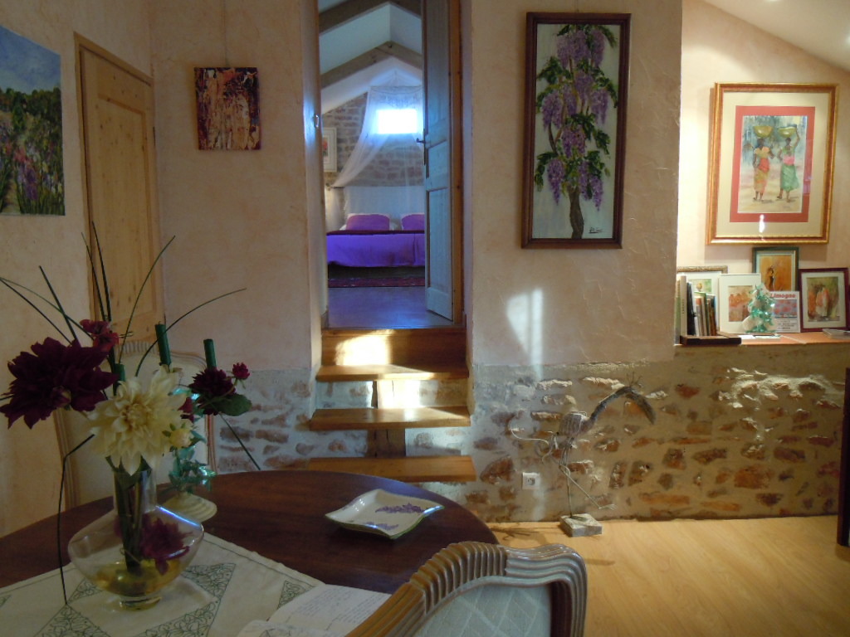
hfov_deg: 60.0
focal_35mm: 30
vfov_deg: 46.8
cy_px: 318
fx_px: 737
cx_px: 425
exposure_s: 1/25
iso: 400
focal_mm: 5.4
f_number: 3.5
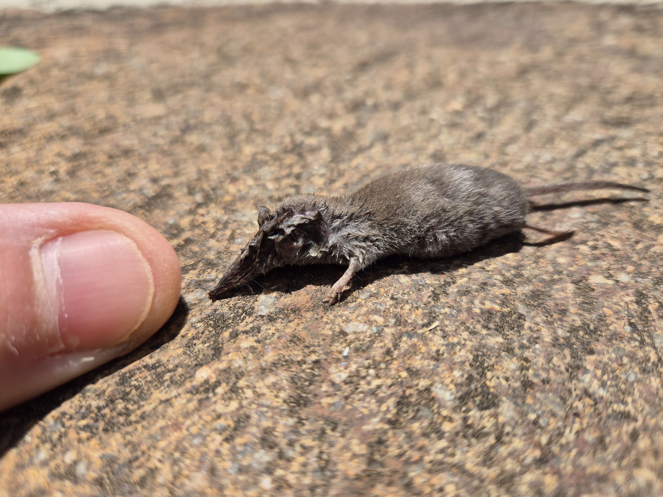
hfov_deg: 73.9
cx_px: 332
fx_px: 441
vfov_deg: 58.9
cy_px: 248
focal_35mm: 23
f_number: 1.8
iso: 25
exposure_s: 1/1692
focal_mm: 5.4
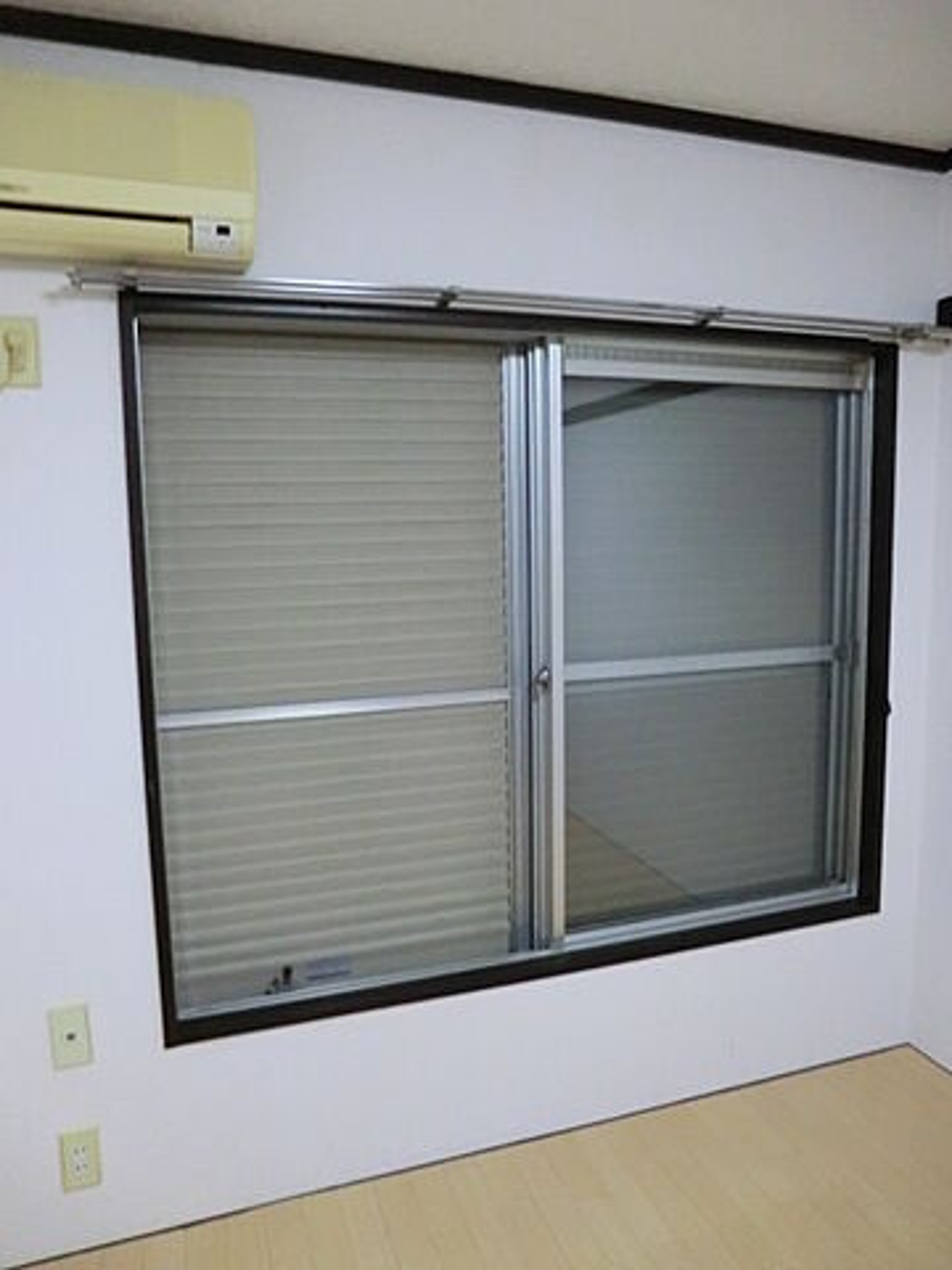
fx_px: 880
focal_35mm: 24
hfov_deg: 56.8
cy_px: 635
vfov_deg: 71.6
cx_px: 476
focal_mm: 4.3
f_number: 3.2
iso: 800
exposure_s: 1/50
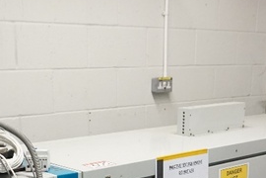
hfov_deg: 31.2
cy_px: 222
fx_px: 473
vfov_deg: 19.8
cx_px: 95
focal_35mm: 64
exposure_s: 1/125
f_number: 3.5
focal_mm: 16
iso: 3200
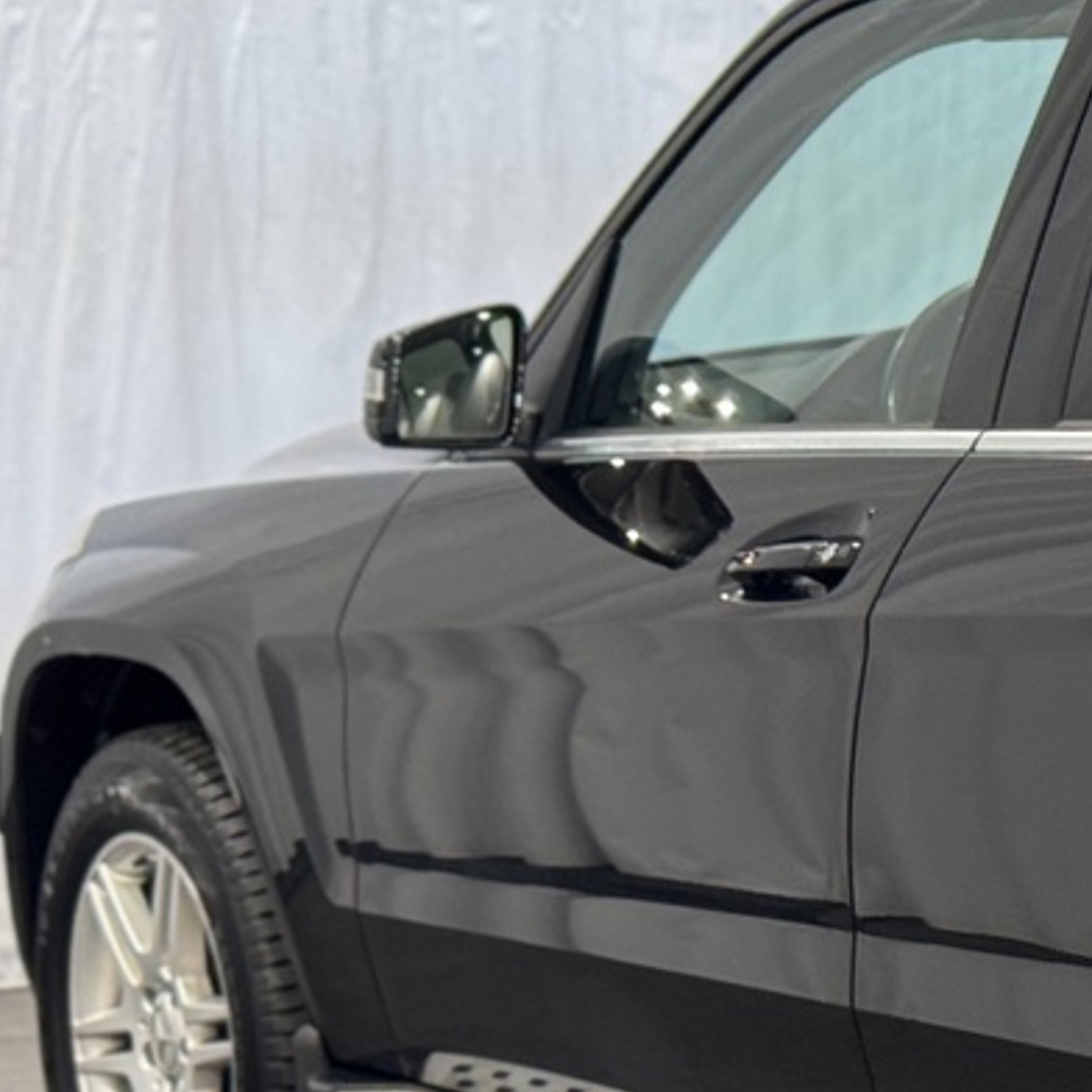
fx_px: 5568
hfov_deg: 10.6
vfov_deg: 11.2
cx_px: 1892
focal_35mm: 156
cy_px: 869
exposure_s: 1/100
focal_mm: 6.76
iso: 160
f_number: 1.78
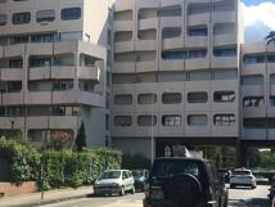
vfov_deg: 22.6
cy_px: 117
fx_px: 517
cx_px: 71
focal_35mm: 65
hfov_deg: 29.4
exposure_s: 1/1374
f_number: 2.2
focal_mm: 4.15
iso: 25
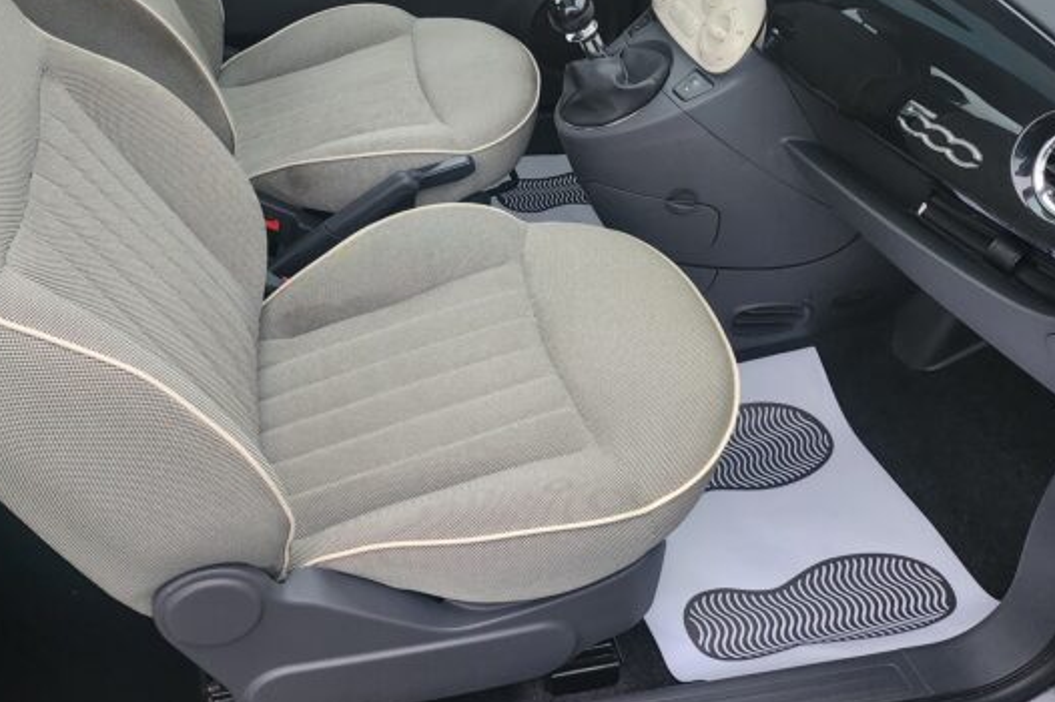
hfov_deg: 50.6
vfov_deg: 34.4
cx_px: 453
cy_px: 195
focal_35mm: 38
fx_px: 1113
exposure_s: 1/100
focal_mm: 5
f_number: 1.8
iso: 400
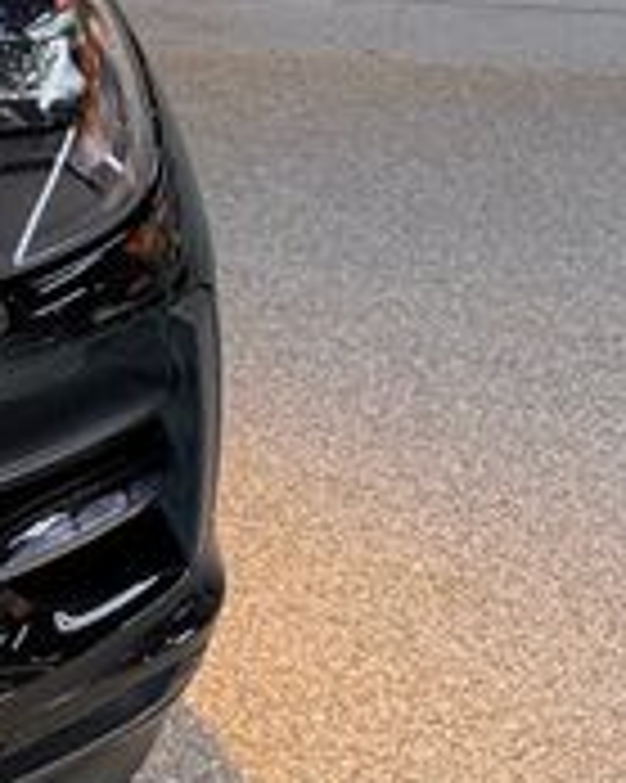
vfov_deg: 21.6
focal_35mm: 86
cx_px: -739
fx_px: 1993
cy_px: 50
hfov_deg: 14.1
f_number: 1.78
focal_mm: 6.76
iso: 200
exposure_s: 1/120
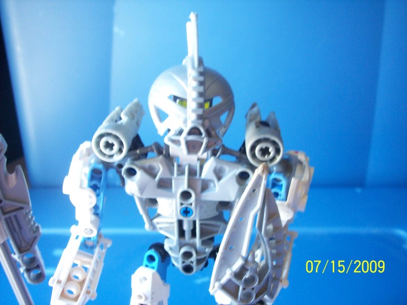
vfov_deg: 36.8
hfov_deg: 47.9
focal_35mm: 39
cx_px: 204
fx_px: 459
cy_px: 152
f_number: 3.4
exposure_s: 1/6
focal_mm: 8
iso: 200
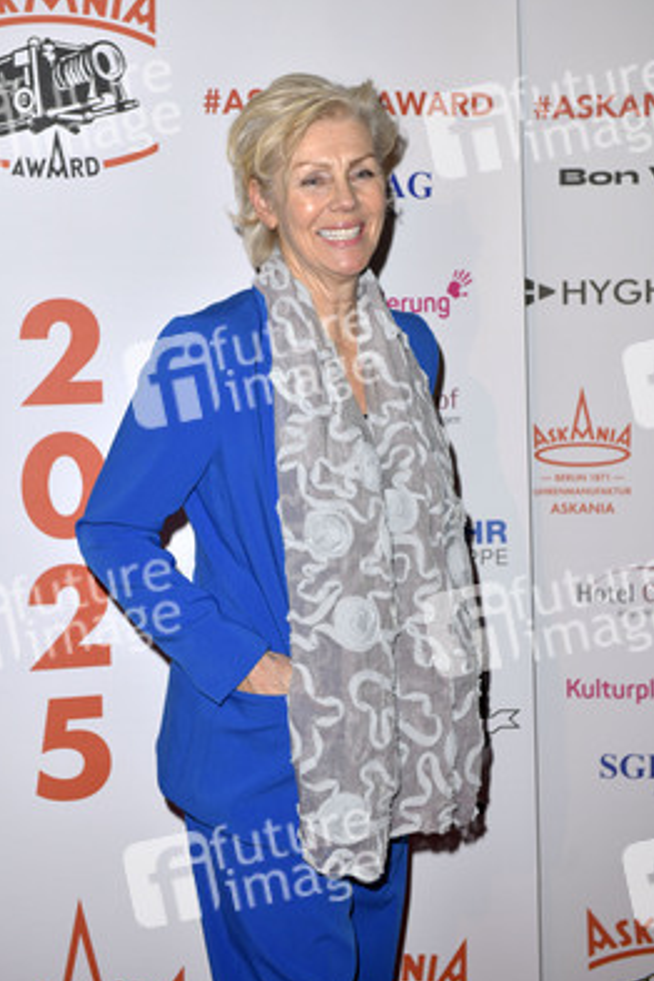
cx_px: 325
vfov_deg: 32.9
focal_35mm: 61
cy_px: 494
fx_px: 1662
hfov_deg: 22.3
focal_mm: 60
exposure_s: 1/160
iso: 125
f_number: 5
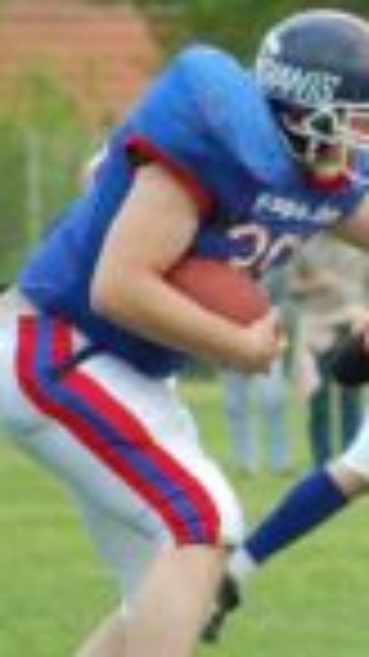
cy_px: 225
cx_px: 713
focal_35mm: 657
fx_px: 11435
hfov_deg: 1.8
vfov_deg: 3.3
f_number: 4.5
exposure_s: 1/640
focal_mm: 135
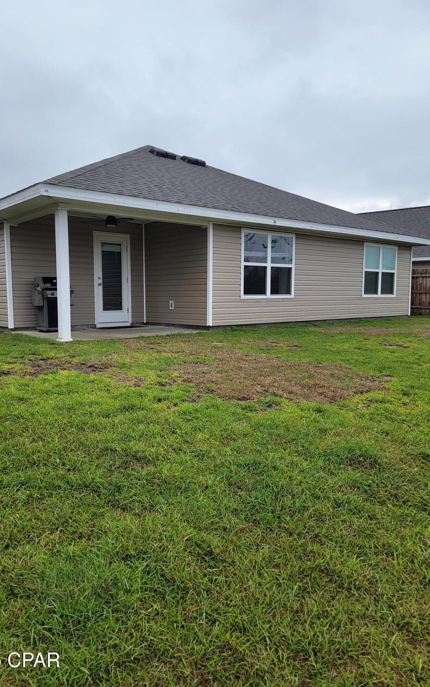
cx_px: 205
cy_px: 341
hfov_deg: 47.6
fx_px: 488
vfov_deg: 70.4
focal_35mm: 26
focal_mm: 6.7
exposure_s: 1/449
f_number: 1.8
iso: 16
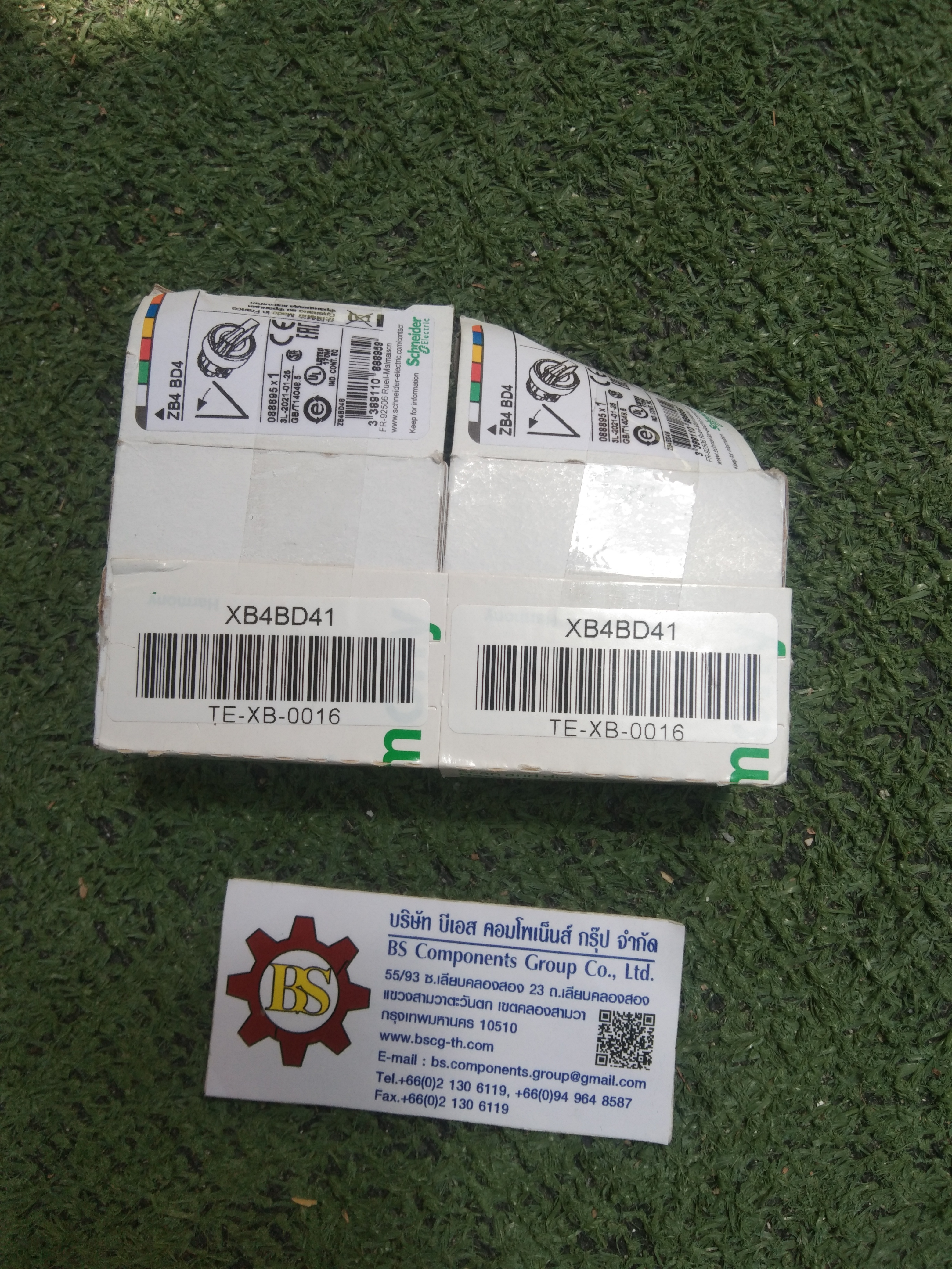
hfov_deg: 46.8
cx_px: 476
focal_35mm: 30
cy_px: 634
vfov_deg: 60.0
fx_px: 1100
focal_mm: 3.65
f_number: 2.2
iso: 50
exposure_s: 1/182
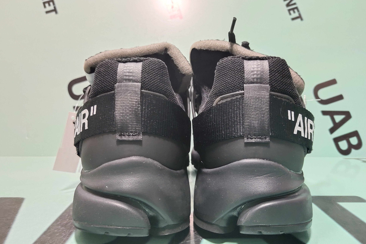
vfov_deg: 41.1
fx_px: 325
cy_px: 134
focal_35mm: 32
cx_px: 184
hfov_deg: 58.7
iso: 50
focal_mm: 4.35
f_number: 1.79
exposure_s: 1/284
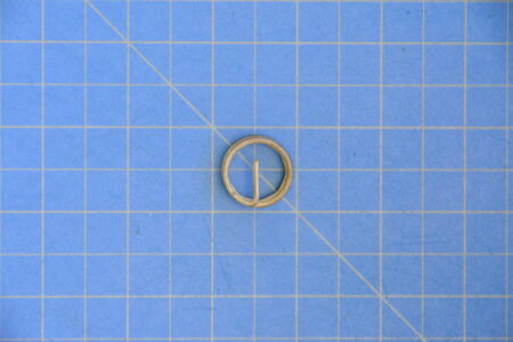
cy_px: 171
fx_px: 4275
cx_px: 256
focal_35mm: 300
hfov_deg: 6.9
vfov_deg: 4.6
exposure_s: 1/8
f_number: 8
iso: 6400
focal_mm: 200
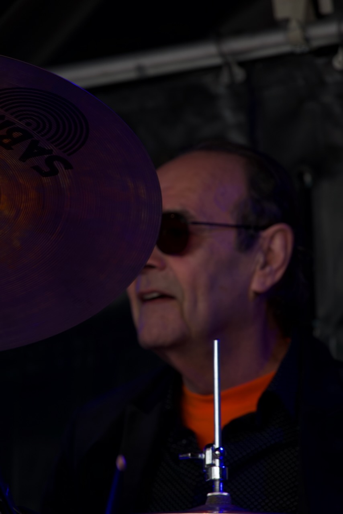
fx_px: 5156
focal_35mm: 361
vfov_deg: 5.7
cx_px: 172
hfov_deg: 3.8
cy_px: 257
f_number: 4
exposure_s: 1/125
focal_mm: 132.24
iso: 100
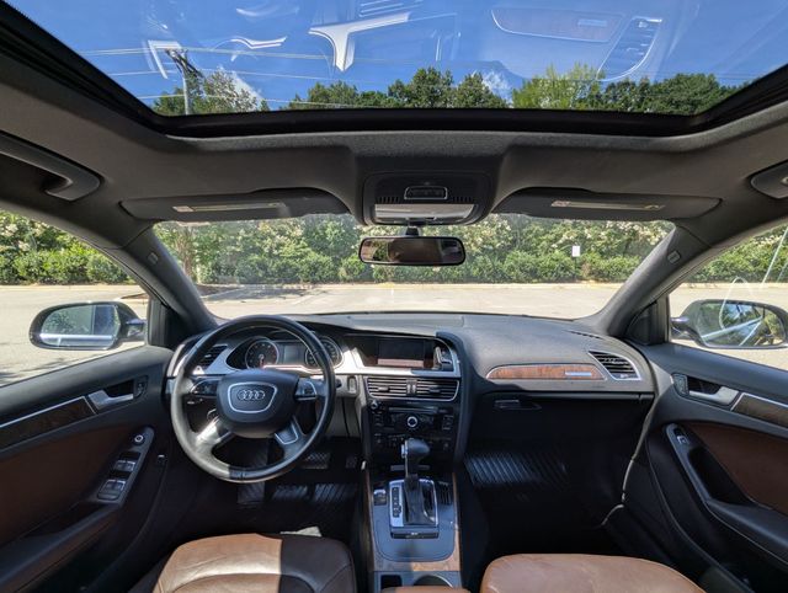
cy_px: 296
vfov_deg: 78.3
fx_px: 365
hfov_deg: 94.4
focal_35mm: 16
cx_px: 394
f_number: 2.2
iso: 45
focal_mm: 2.35
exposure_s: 1/436
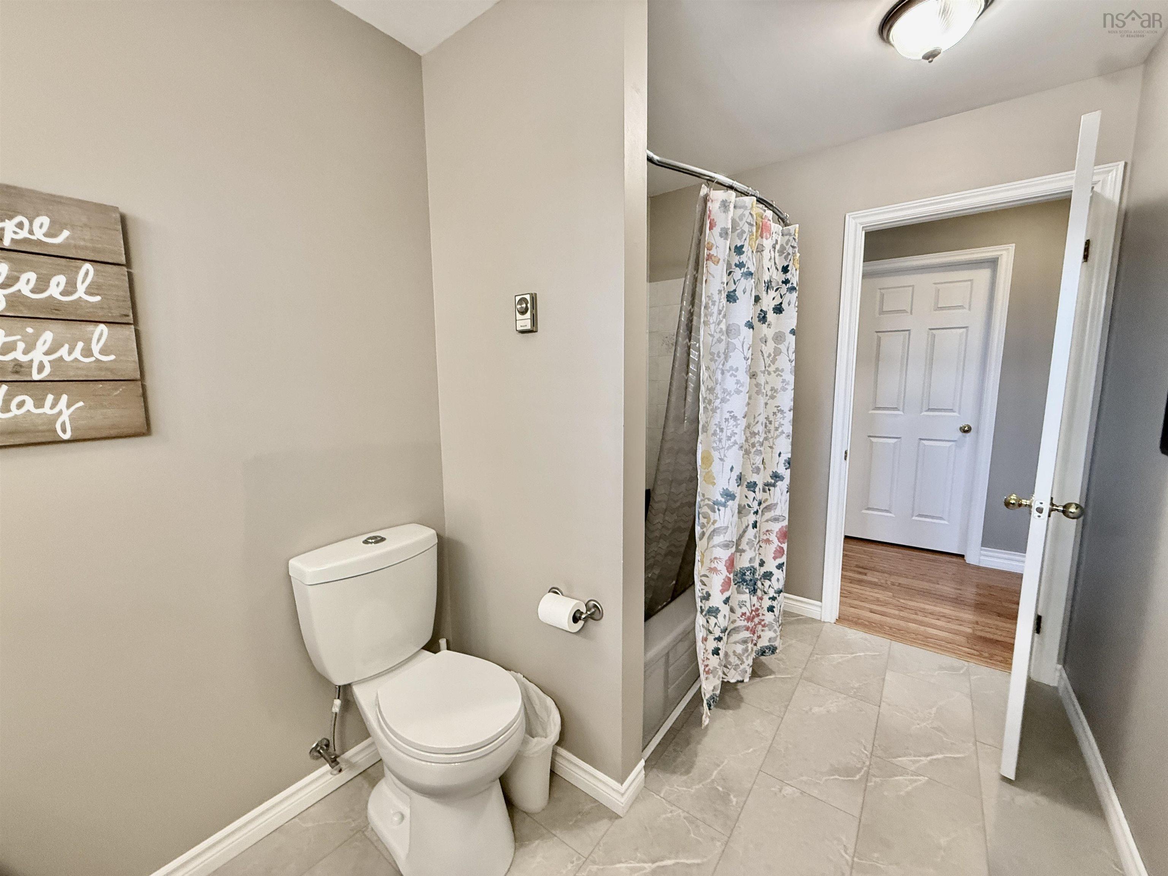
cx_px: 584
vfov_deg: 85.7
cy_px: 438
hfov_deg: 102.1
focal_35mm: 14
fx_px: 472
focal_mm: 2.22
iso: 500
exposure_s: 1/60
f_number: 2.2
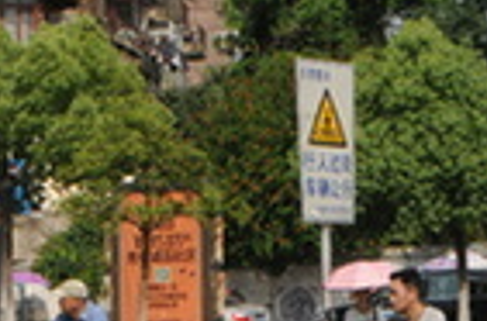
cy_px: -128
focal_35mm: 151
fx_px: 2034
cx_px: 399
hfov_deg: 13.6
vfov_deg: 8.9
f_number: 25
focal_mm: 27
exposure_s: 1/125
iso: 400
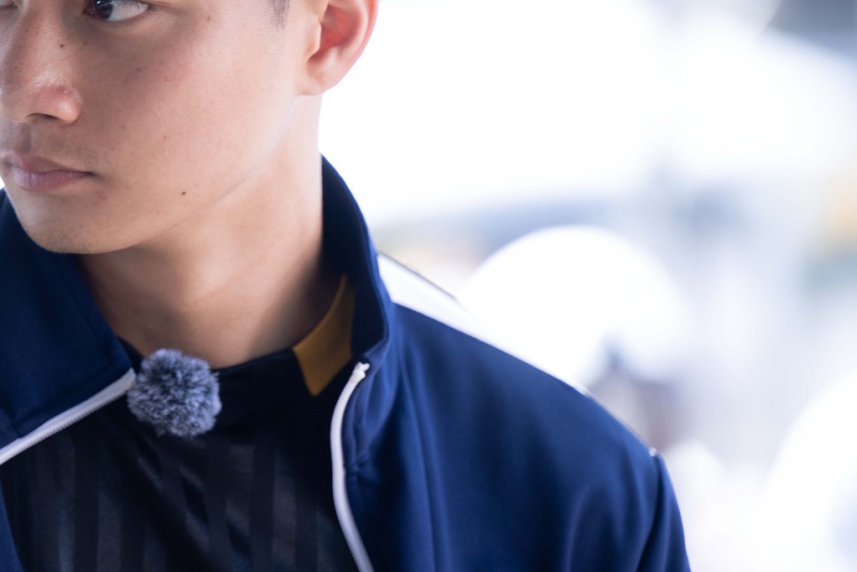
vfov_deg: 3.8
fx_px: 8620
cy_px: 166
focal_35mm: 362
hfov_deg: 5.7
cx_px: 165
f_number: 2.8
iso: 250
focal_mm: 185
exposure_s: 1/250
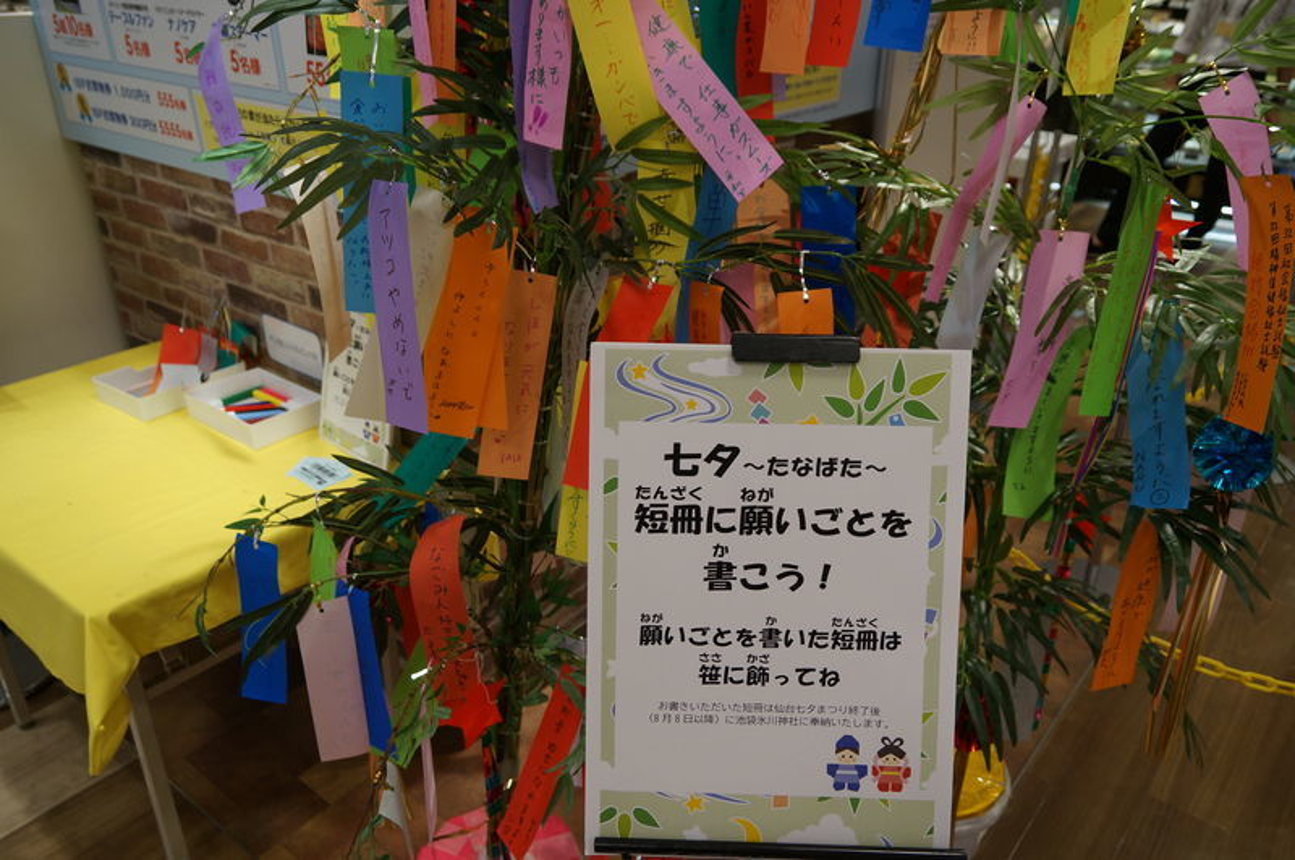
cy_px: 430
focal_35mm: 27
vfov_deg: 47.8
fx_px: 970
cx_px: 648
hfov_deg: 67.5
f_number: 4
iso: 320
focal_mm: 18
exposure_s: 1/160
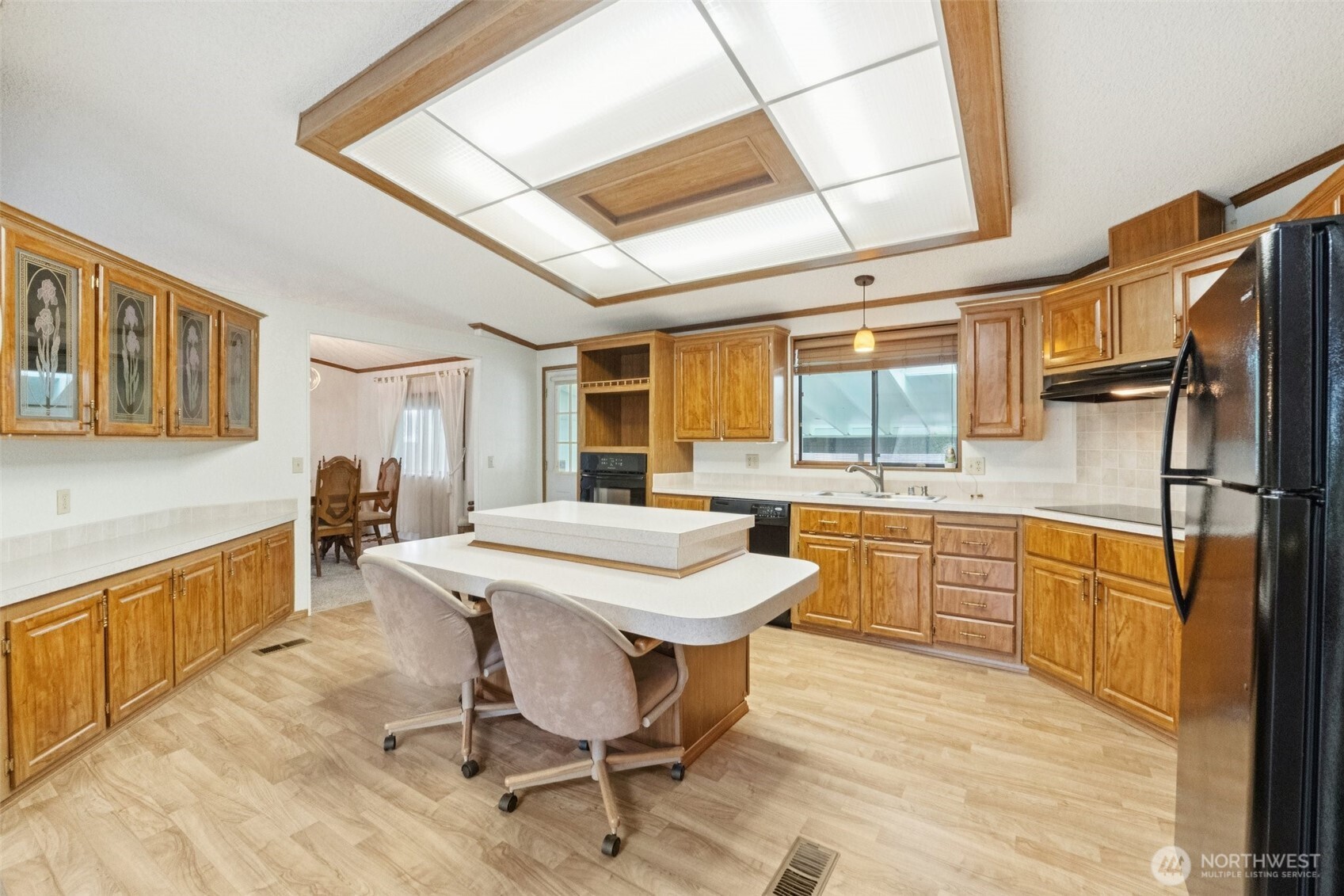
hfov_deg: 100.4
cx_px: 672
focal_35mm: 15
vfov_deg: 77.3
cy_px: 448
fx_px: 560
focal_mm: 10
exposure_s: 1/30
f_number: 9
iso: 3200
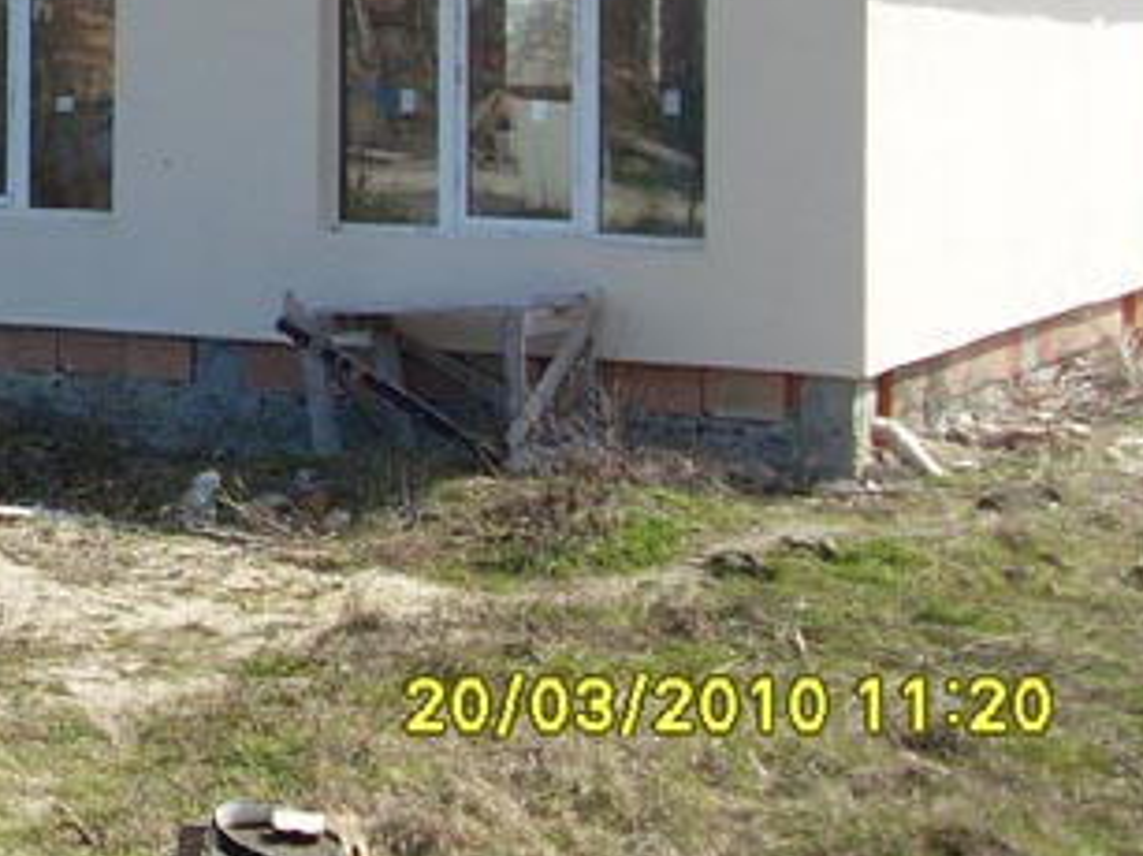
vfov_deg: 14.4
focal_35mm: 99
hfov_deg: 18.7
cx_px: -249
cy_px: -194
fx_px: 3268
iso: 80
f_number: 7.7
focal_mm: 6.3
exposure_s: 1/180
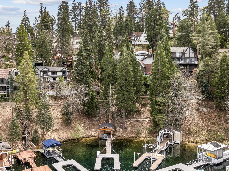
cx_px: 100
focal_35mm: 34
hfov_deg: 53.8
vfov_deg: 41.6
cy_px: 72
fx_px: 225
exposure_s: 1/160
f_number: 2.8
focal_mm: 12.3
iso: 130
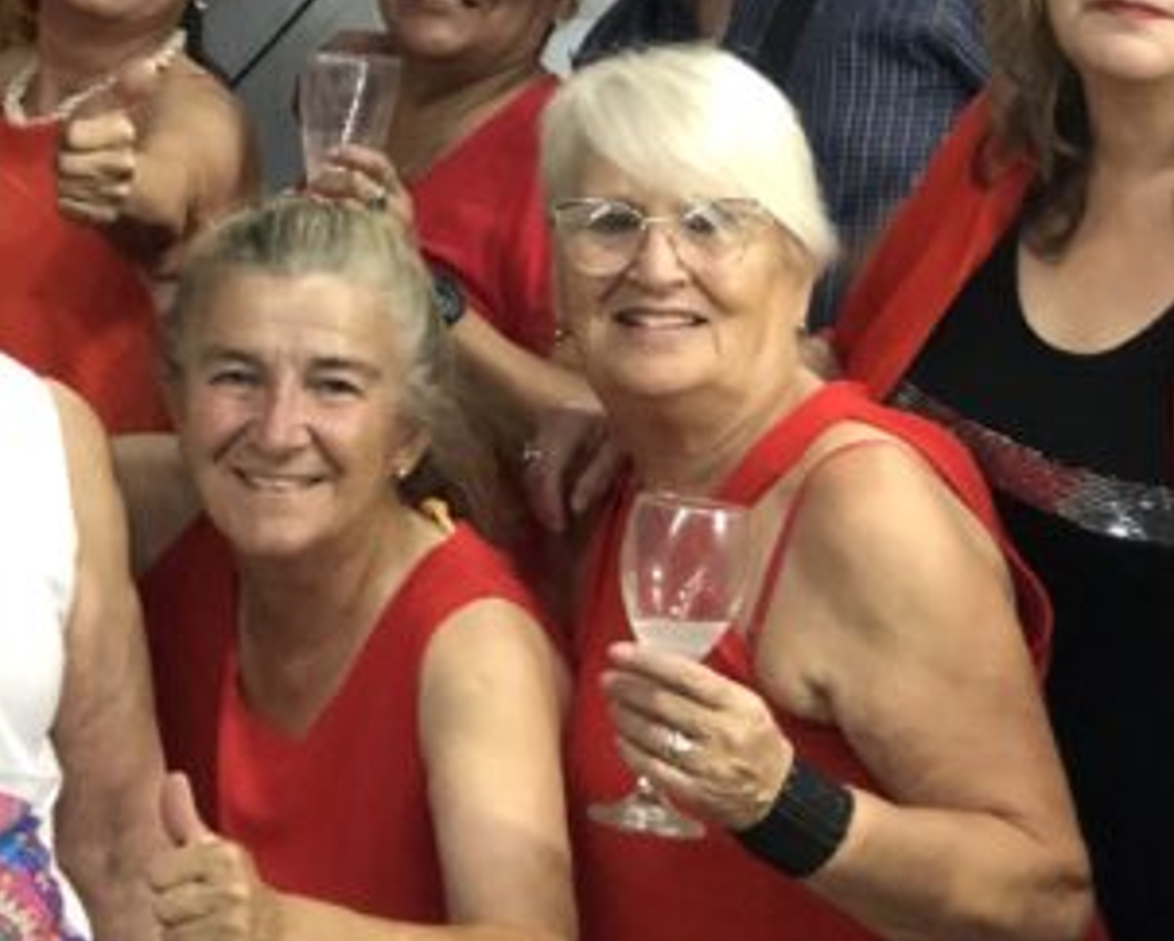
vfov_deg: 11.2
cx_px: 23
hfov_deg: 13.8
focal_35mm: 138
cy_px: 297
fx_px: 4798
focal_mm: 6.6
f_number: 2.8
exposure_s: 1/33
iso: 640
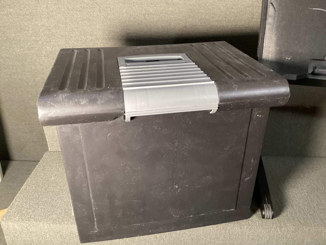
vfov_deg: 45.4
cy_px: 122
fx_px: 292
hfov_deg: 58.3
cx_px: 163
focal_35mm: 31
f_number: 2.4
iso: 320
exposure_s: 1/50
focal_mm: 3.3
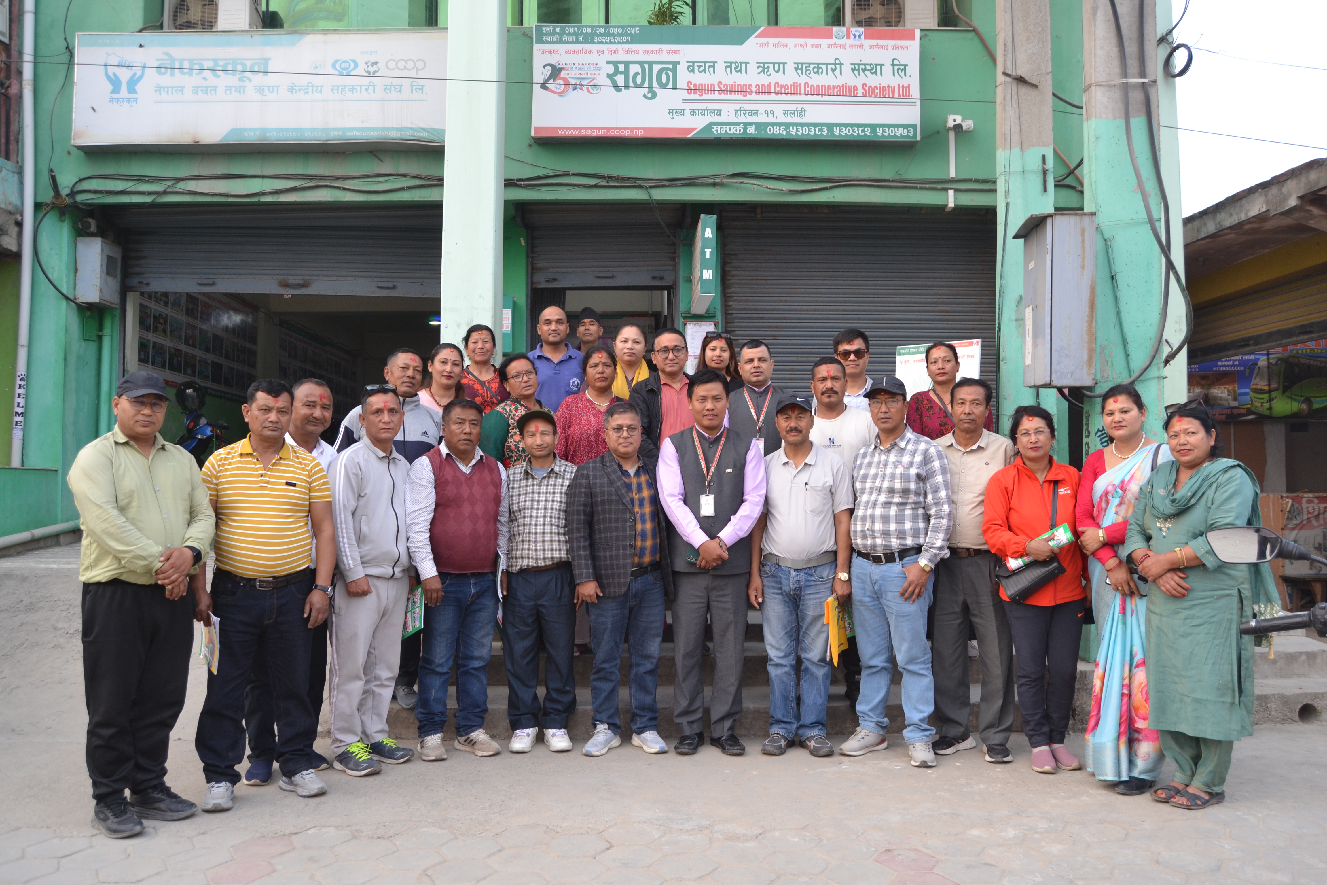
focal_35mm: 27
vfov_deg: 47.9
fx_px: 995
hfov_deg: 67.4
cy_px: 442
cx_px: 664
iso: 400
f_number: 4.5
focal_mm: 18
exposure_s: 1/80
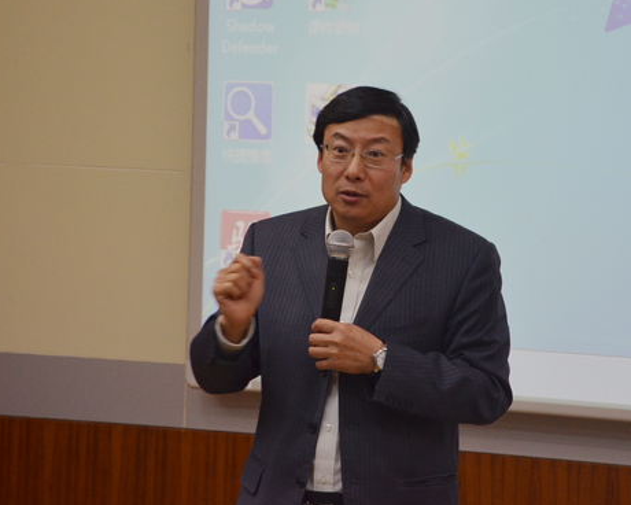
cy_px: 246
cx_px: 332
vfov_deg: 8.0
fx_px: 3597
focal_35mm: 193
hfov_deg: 10.0
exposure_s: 1/60
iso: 800
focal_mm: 105
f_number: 5.6
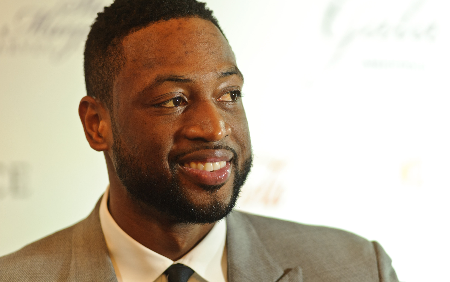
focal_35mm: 128
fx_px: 1570
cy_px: 139
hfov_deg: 16.3
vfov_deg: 10.2
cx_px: 226
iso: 800
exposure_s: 1/160
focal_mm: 125
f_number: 3.5
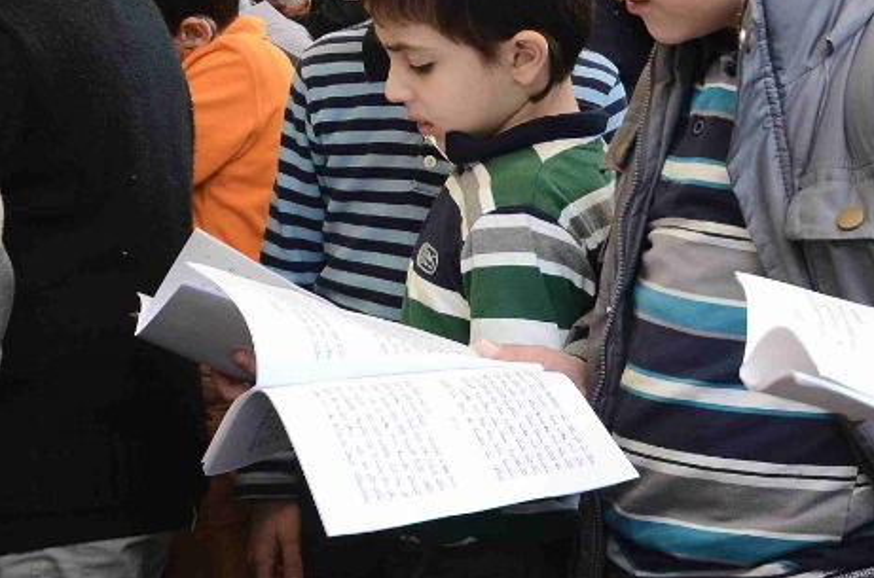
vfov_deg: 16.8
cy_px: 72
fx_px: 1938
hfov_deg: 25.0
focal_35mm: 80
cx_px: 696
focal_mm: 24
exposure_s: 1/80
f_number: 5
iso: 250
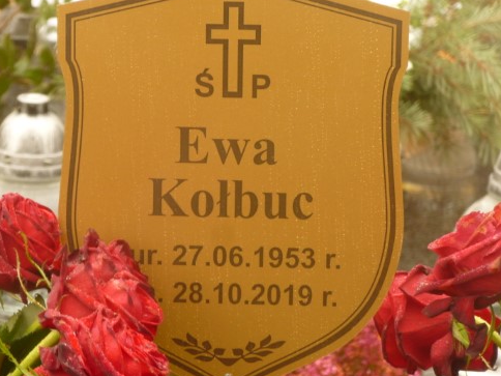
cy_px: 199
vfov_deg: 7.0
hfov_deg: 9.3
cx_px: 212
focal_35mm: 213
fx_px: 3083
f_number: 5.3
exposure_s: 1/13
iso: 200
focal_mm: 28.7
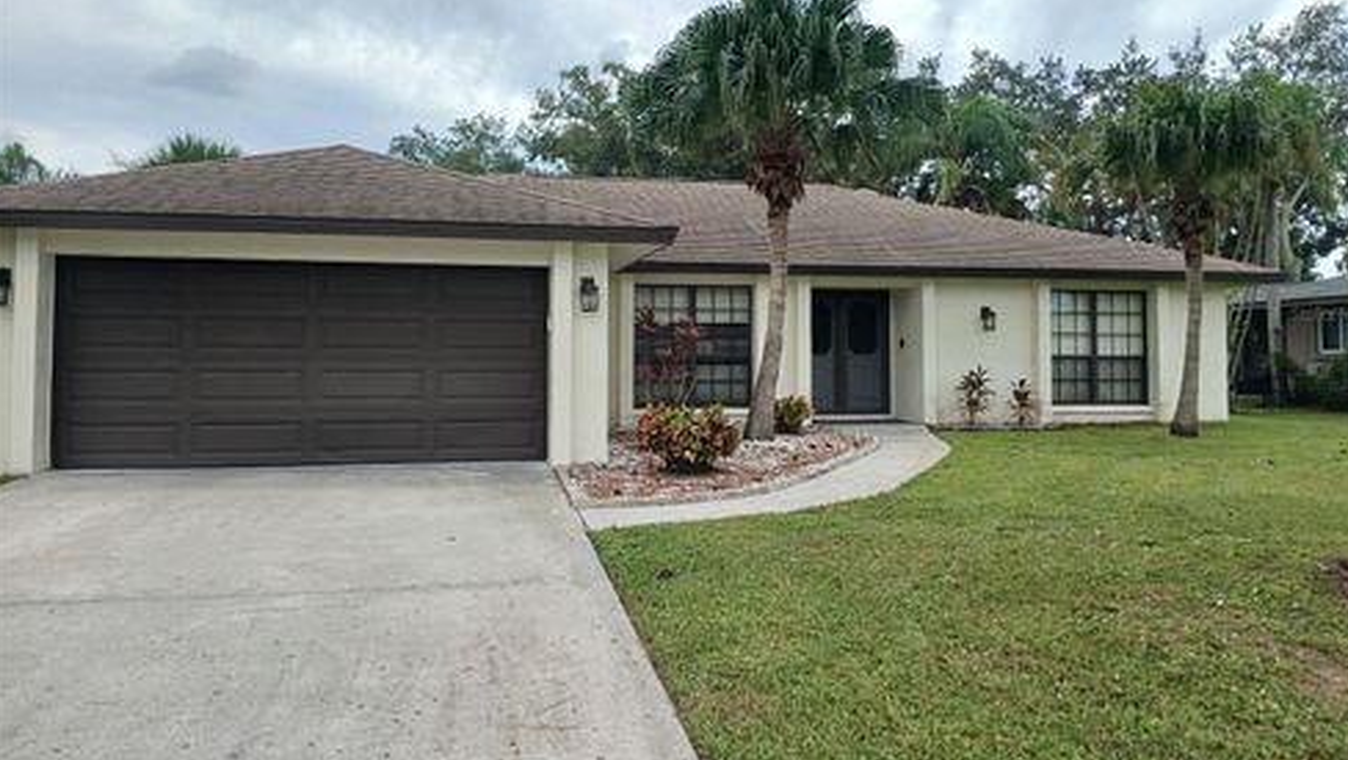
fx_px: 1037
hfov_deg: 66.0
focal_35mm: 29
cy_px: 314
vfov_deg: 40.1
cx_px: 682
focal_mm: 3.98
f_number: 1.8
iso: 20
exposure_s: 1/639
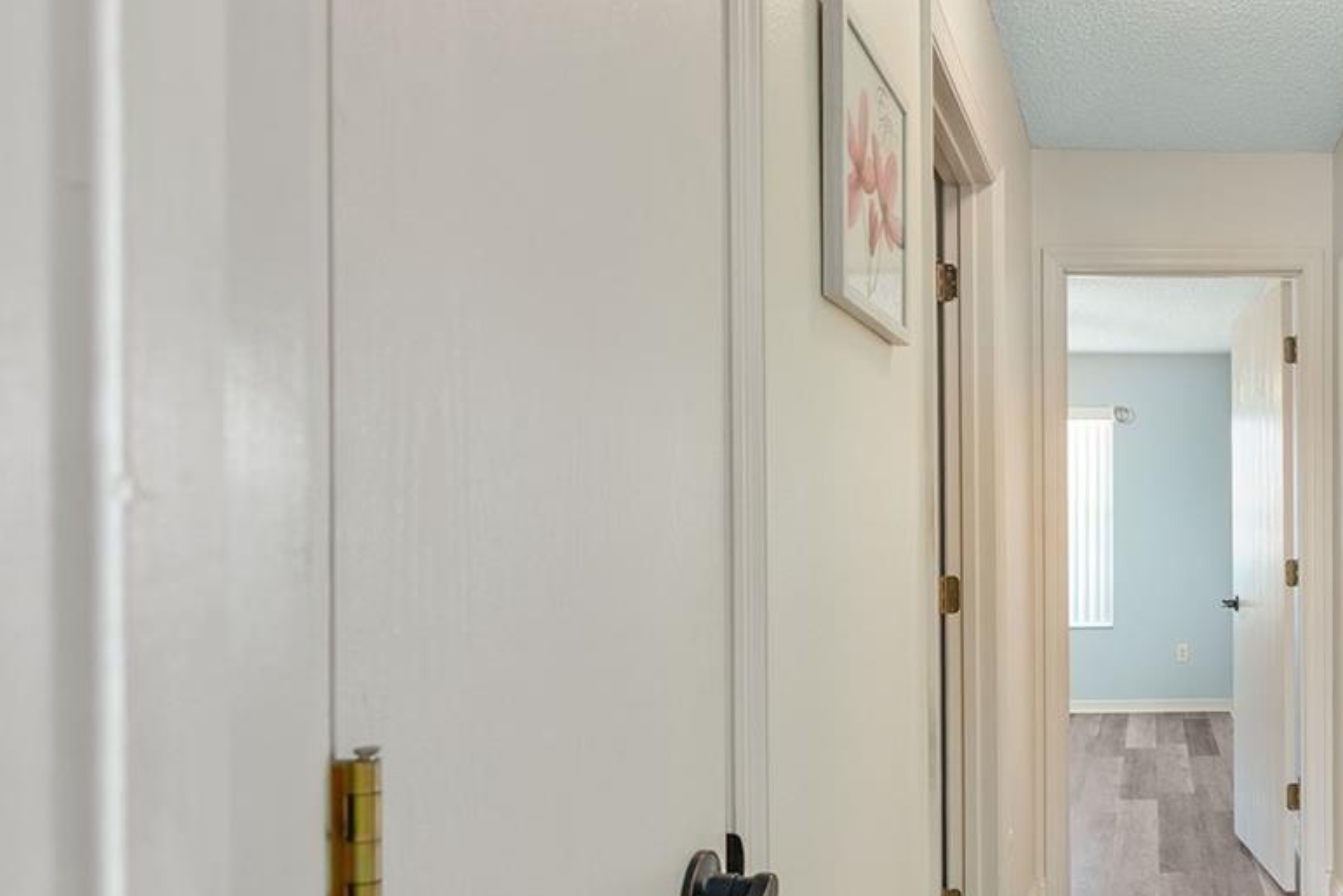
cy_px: 508
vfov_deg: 44.9
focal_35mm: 29
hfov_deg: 55.6
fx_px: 1082
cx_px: 1197
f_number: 7.1
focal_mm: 14
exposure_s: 1/6
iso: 400
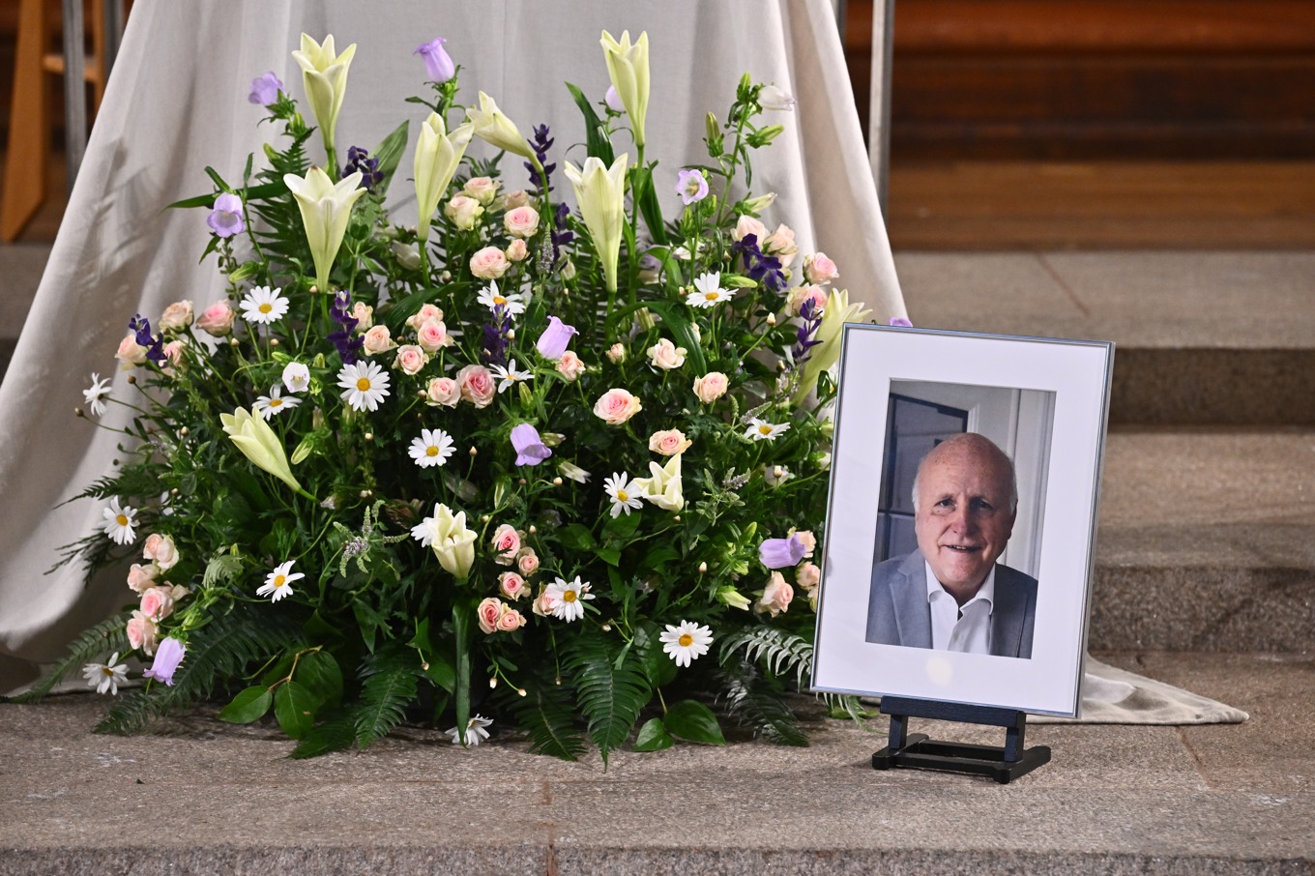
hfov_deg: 12.1
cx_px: 658
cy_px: 438
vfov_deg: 8.1
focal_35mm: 170
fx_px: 6208
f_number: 5
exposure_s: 1/80
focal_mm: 170
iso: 2000
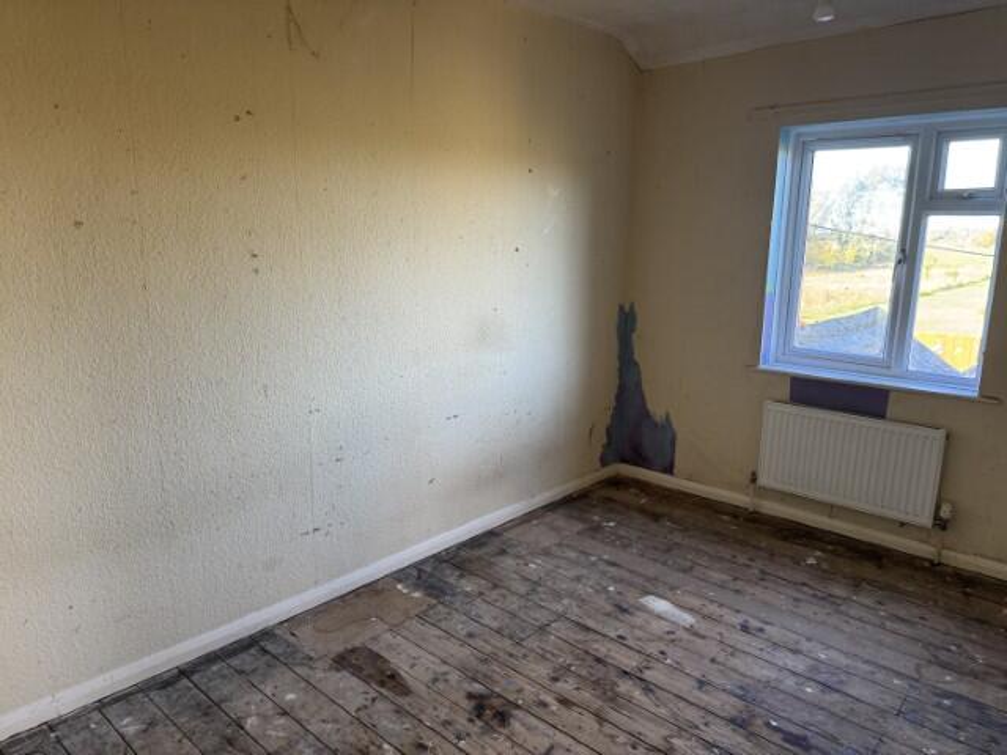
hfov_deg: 71.6
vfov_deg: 56.8
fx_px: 698
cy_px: 378
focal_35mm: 24
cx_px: 504
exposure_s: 1/114
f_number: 1.78
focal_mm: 6.76
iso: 200
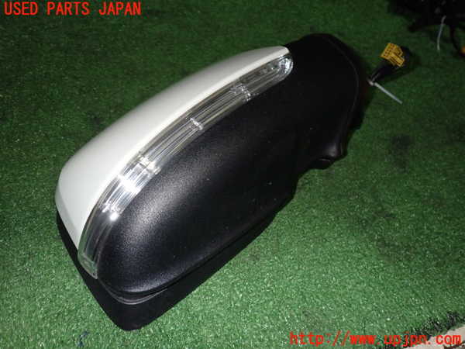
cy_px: 174
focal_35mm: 30
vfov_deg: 46.8
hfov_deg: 60.0
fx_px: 403
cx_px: 232
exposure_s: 1/30
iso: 640
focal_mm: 5.4
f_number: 6.3
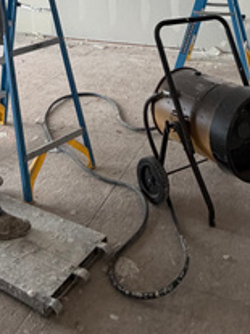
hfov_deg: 27.8
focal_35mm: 52
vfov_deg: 32.3
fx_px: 501
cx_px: 82
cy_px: -37
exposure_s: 1/121
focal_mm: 2.22
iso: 250
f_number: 2.2
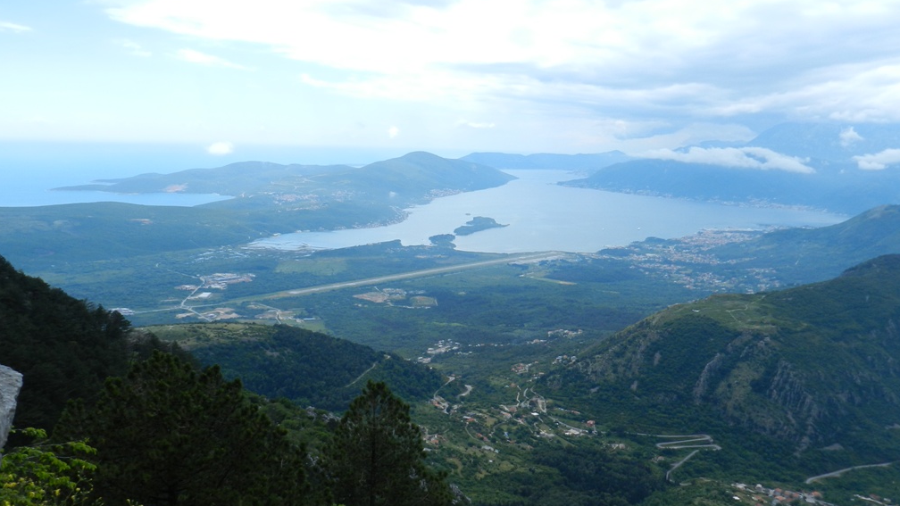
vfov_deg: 37.5
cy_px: 317
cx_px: 453
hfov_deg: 62.6
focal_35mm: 31
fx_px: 740
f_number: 4
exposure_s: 1/800
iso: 160
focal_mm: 5
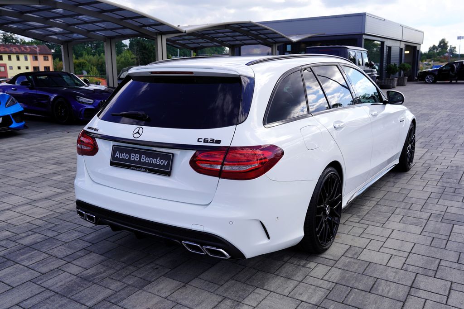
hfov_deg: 57.2
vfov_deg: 40.0
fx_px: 425
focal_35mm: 33
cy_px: 154
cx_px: 232
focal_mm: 33
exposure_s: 1/200
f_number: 7.1
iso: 100
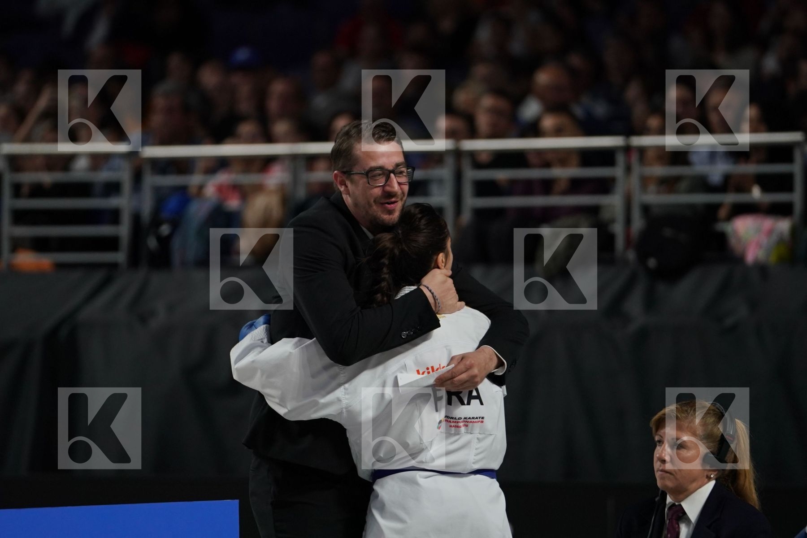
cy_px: 269
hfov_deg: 6.9
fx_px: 6724
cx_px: 404
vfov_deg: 4.6
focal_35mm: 300
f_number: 2.8
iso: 1000
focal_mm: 200
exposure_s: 1/1000
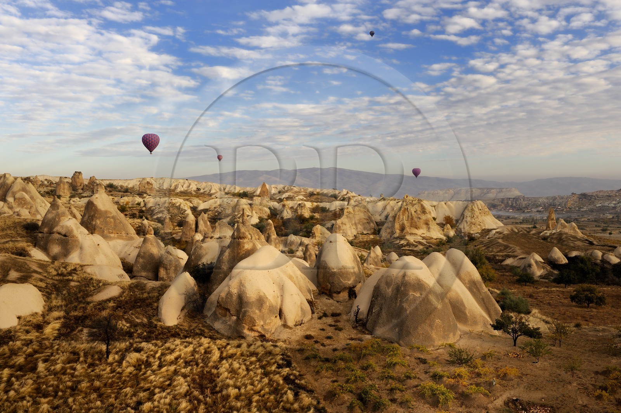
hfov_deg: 54.5
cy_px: 206
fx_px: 603
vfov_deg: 37.8
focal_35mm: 35
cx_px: 310
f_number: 9
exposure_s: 1/160
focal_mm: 35
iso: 200
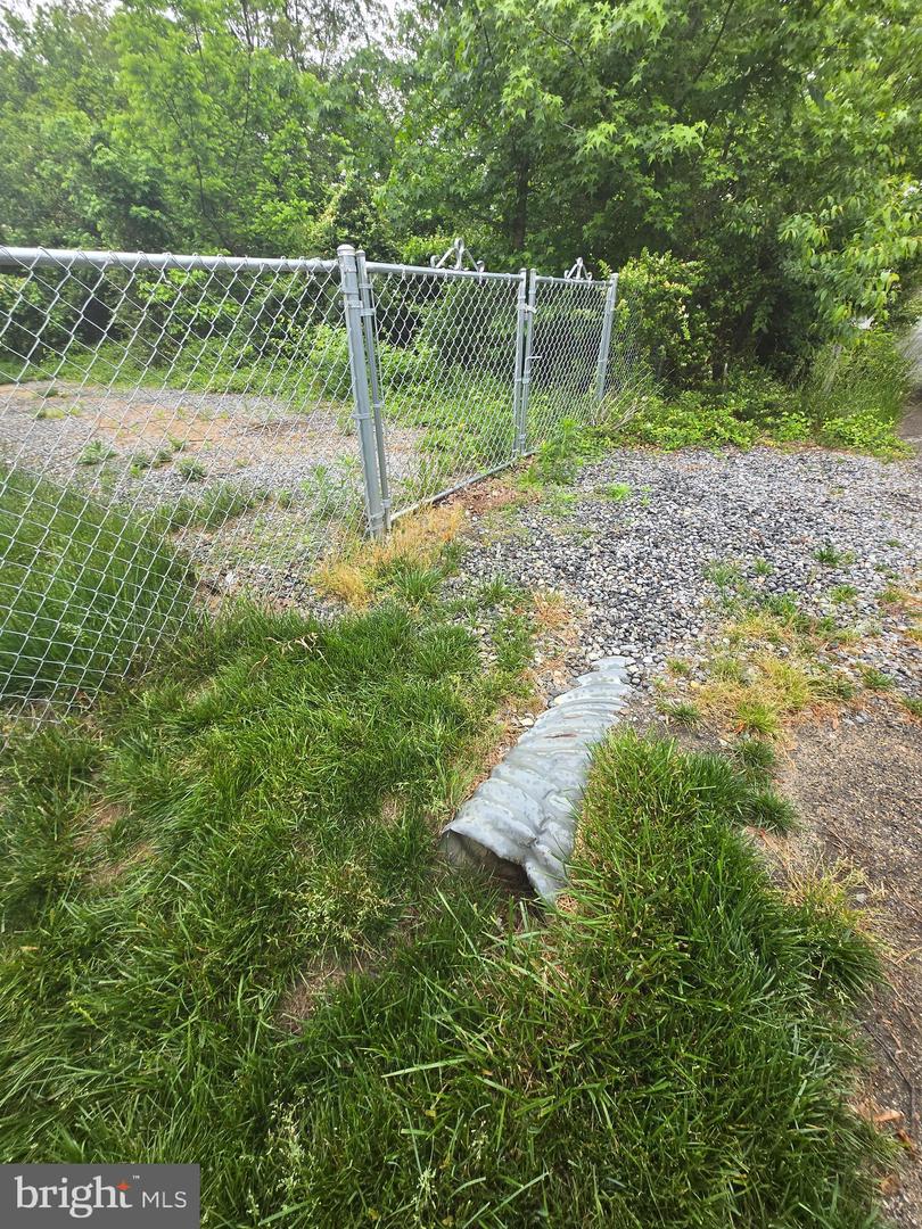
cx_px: 461
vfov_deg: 106.2
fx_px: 462
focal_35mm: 13
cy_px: 614
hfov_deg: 89.9
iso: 32
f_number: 2.2
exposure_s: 1/60
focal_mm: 1.7
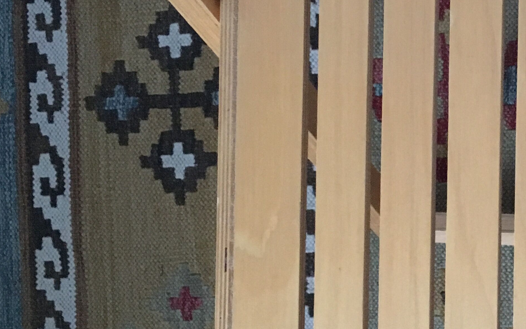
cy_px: 139
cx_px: 527
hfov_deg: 29.1
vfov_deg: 19.7
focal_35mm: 66
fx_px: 946
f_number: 2.2
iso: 500
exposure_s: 1/17
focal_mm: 4.15
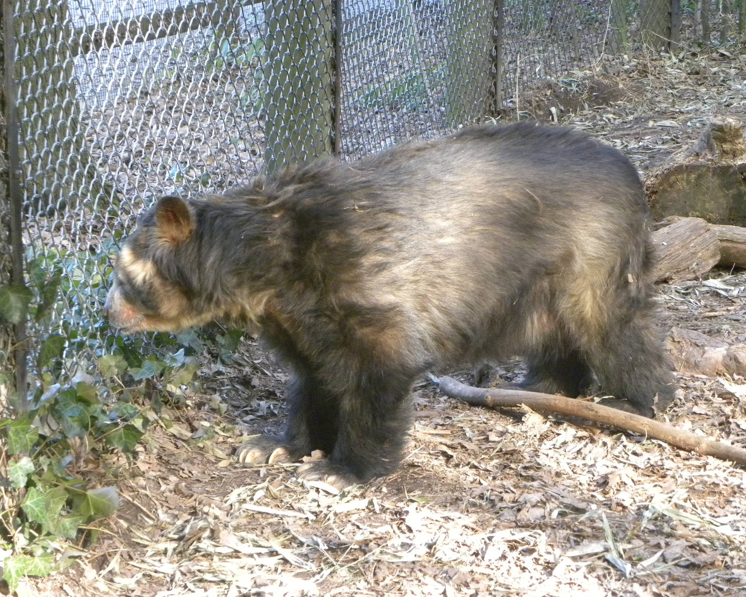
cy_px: 299
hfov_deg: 17.5
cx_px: 381
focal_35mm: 110
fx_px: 2429
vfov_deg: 14.0
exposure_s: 1/41.5
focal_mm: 18.8
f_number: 4
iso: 400
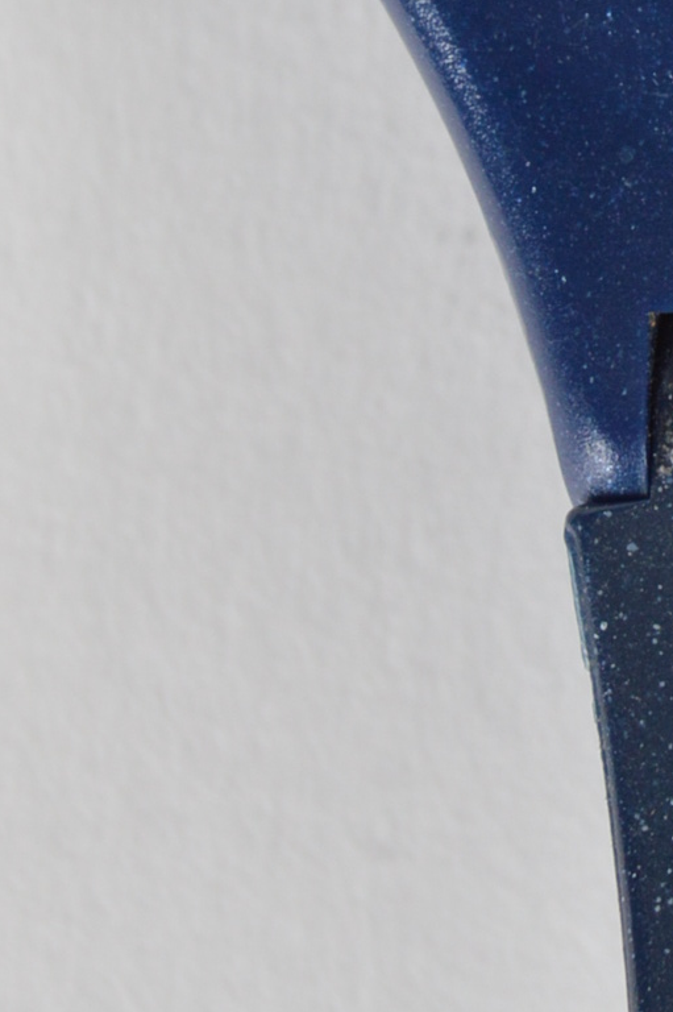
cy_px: -345
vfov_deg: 6.3
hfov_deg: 4.2
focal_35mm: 323
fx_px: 9068
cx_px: 1156
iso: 400
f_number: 11
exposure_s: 1/160
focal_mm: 55
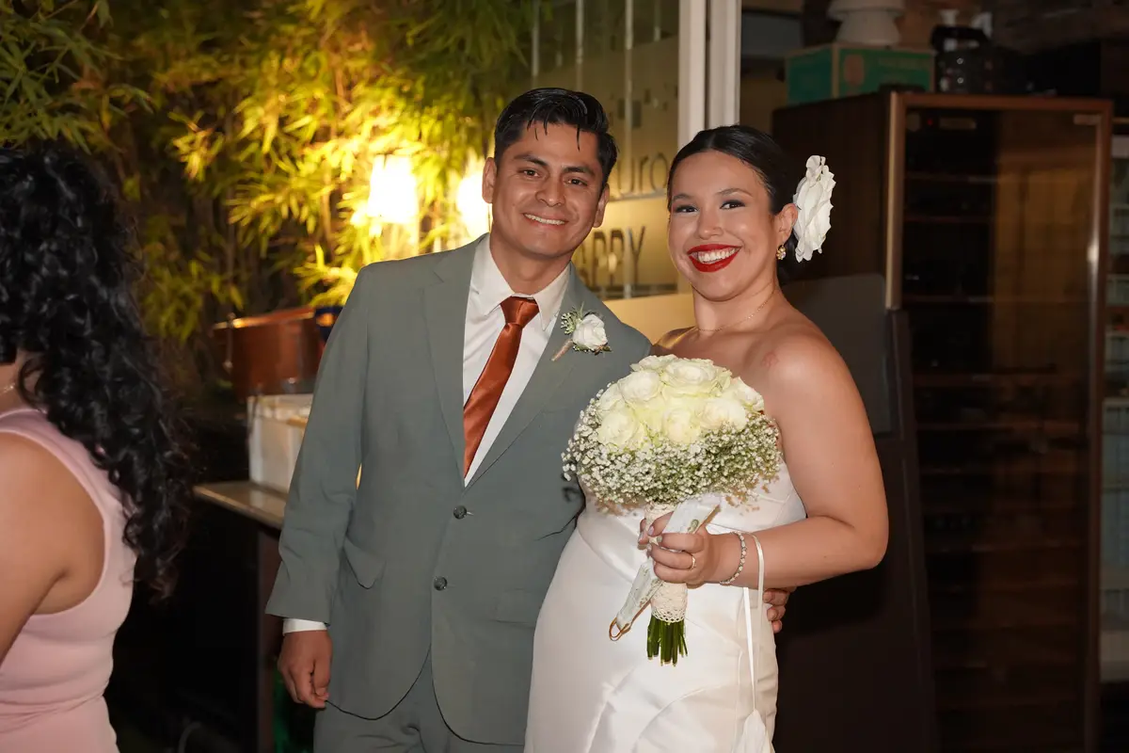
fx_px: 1894
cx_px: 564
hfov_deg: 33.2
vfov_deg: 22.5
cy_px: 376
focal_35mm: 60
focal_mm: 60.4
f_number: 4
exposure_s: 1/160
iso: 5000
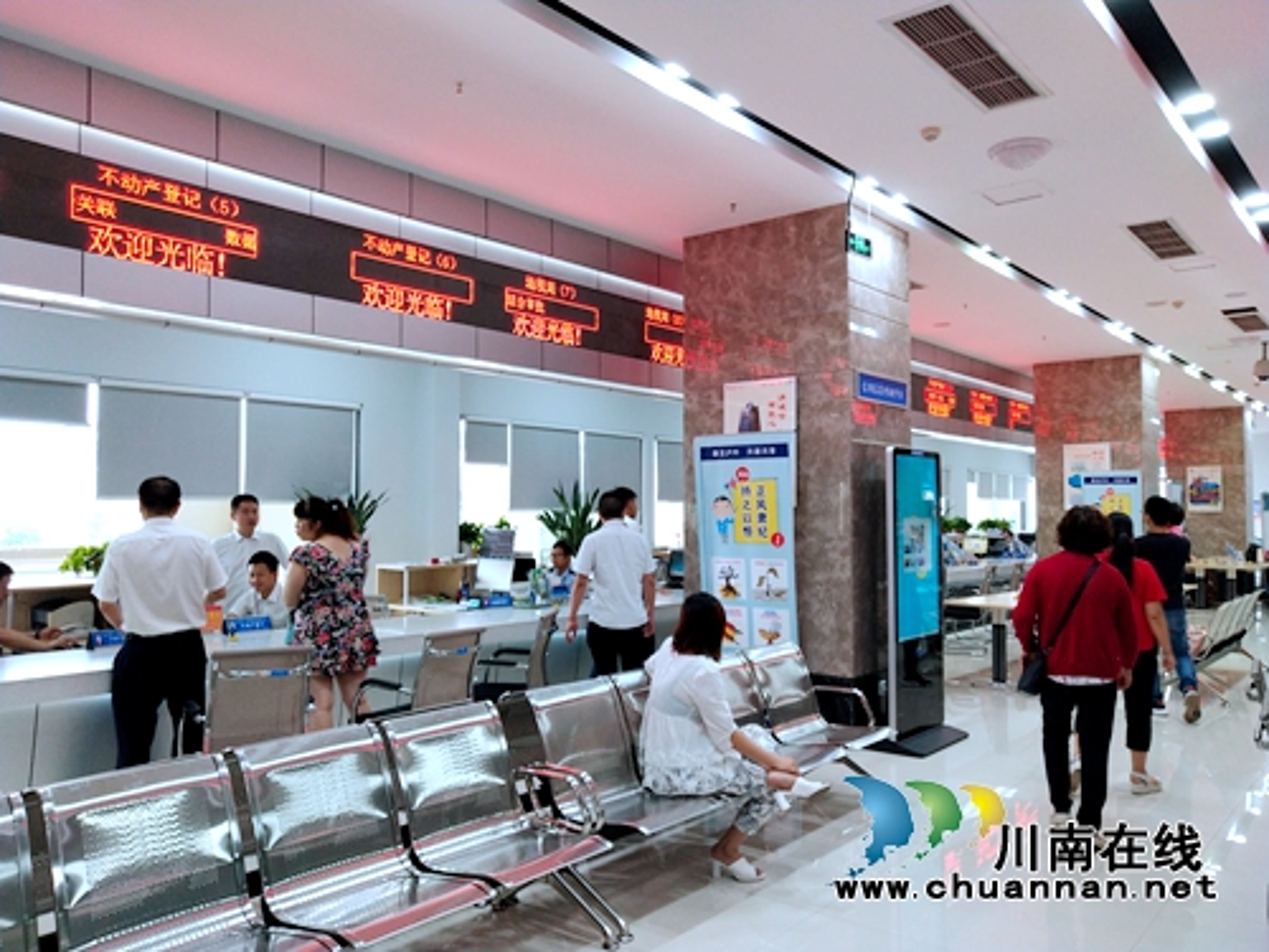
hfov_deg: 60.0
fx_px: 1100
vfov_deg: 46.8
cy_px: 476
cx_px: 634
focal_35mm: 30
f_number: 1.8
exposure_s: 1/50
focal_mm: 3.95
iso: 87
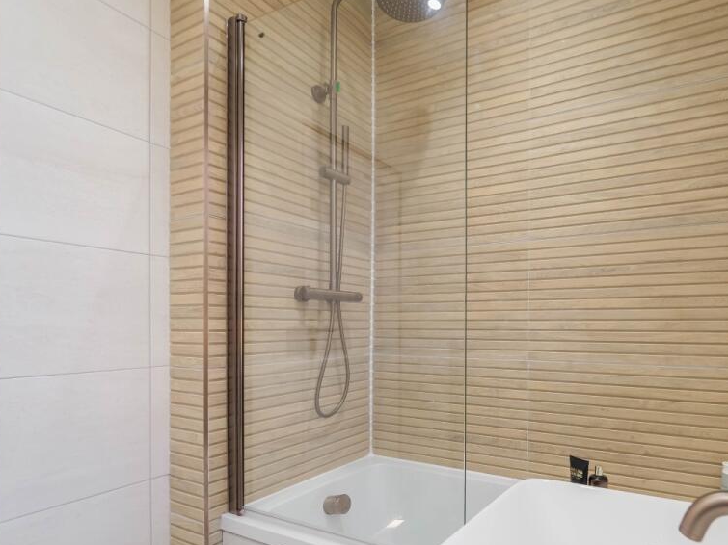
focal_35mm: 19
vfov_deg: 67.3
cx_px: 479
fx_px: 400
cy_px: 350
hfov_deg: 82.1
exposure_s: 1/50
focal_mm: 7
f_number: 2.8
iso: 320
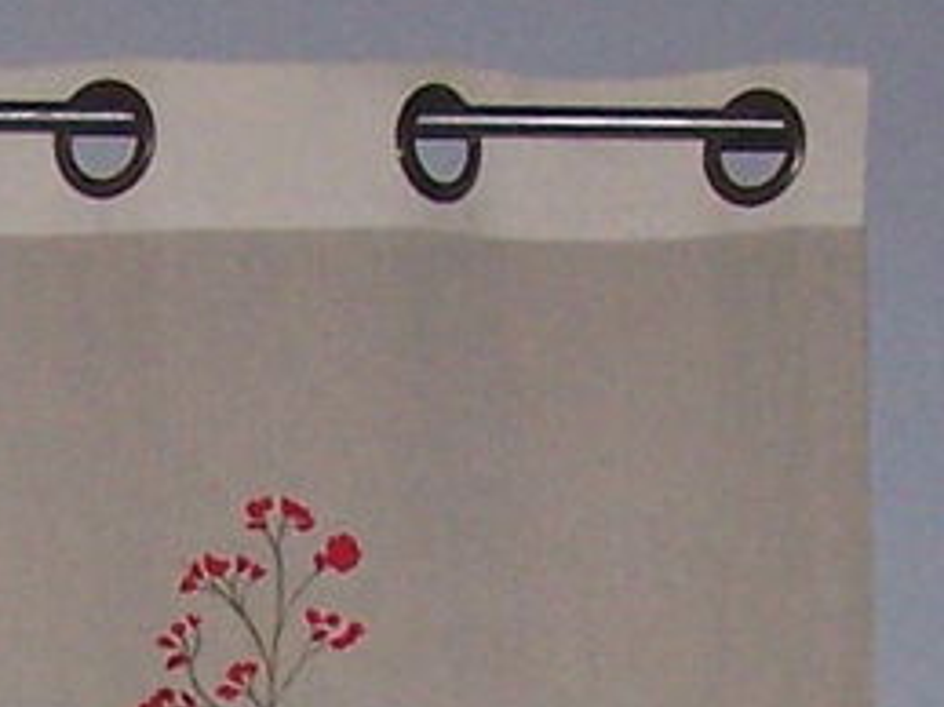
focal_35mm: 235
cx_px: 139
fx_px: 6406
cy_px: 1381
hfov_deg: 8.4
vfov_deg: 6.2
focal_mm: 6.3
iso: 140
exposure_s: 1/60
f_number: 2.8
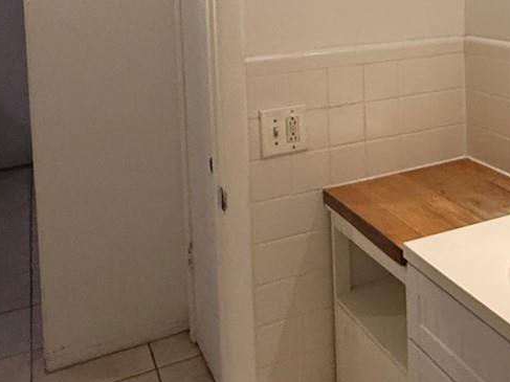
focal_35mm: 46
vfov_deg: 29.3
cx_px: 440
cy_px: -8
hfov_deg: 38.9
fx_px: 678
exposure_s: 1/120
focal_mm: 2.22
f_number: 2.2
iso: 320
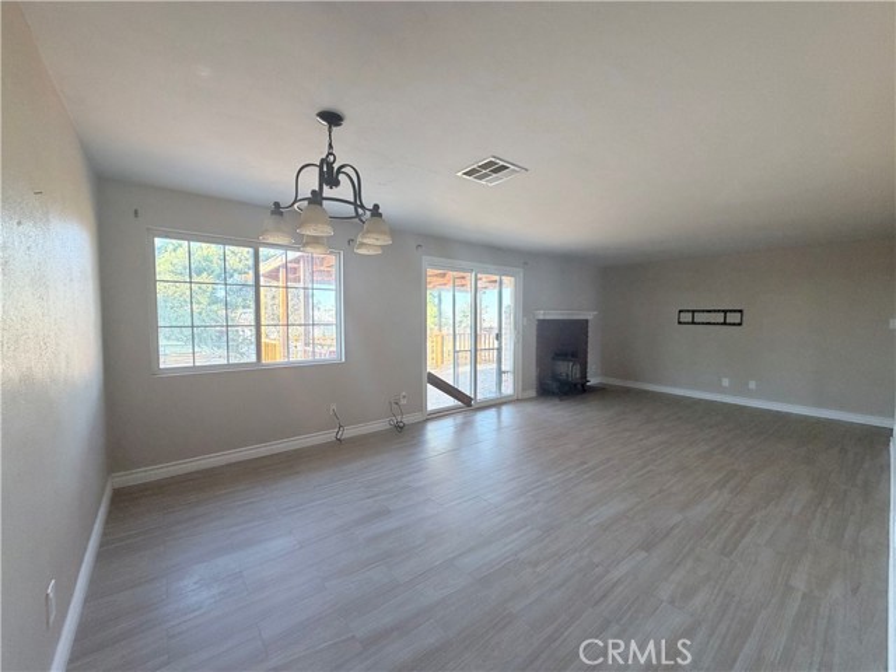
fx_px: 362
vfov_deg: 85.7
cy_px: 336
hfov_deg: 102.1
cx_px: 448
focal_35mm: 14
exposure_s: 1/60
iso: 160
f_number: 2.2
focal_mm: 2.22
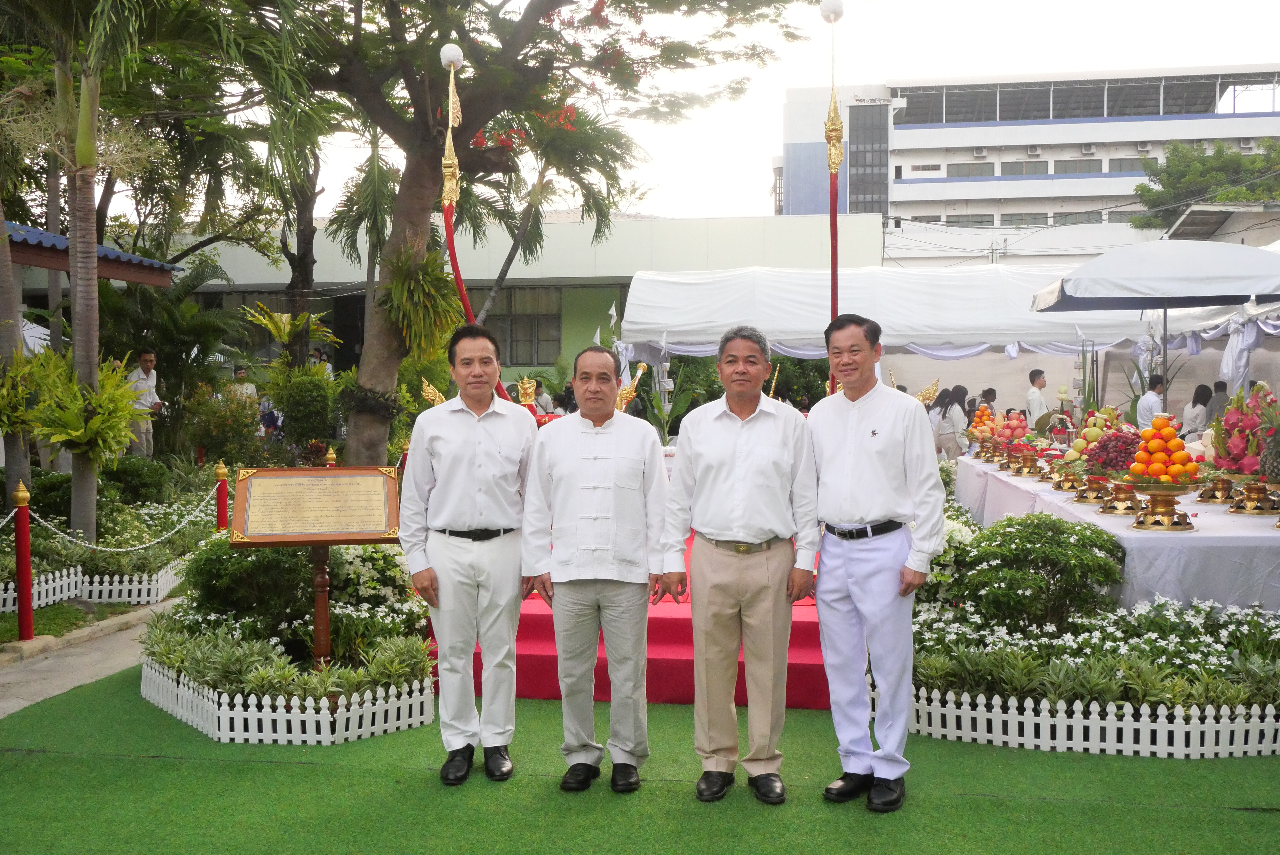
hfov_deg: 54.4
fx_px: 1245
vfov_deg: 37.9
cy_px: 428
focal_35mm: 35
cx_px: 640
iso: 4000
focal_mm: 17
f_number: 7.1
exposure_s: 1/2500
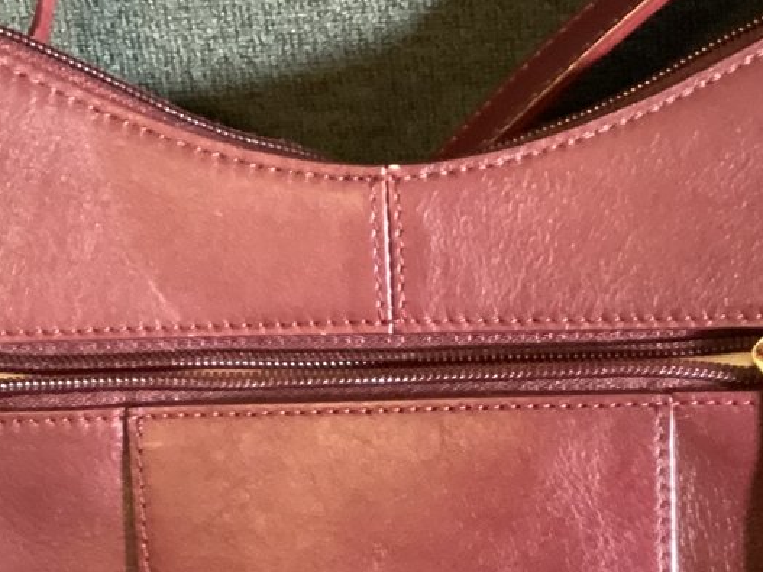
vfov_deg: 16.4
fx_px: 1961
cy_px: 495
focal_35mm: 89
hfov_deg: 22.0
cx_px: 437
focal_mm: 3.3
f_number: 2.4
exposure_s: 1/30
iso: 400
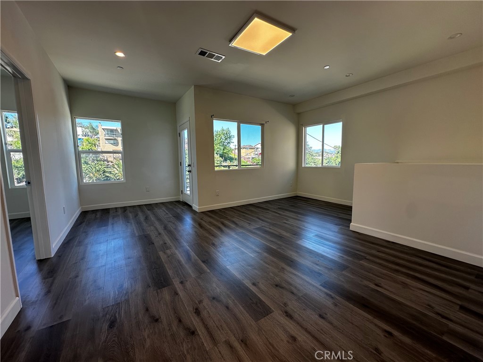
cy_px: 181
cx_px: 242
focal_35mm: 14
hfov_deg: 102.1
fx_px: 195
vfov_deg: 85.7
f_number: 2.2
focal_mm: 2.22
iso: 50
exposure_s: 1/120
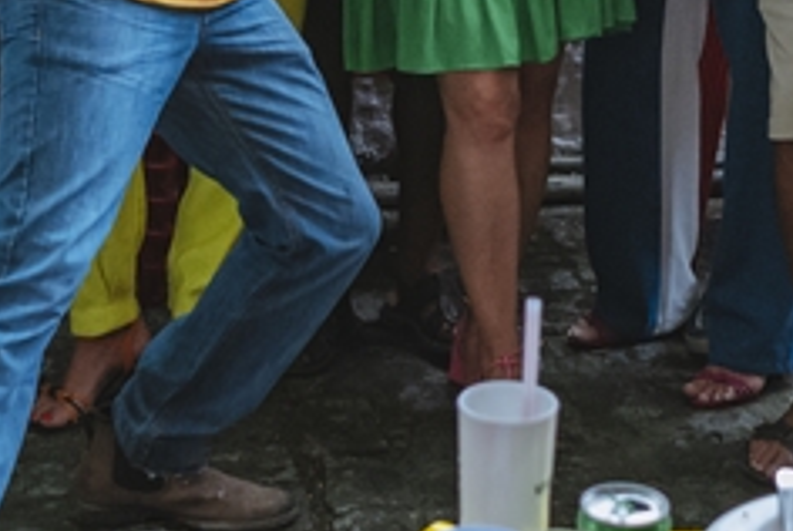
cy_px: -200
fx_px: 2492
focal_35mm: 113
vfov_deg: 11.8
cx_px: 437
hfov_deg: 18.1
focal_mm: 24
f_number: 3.2
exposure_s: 1/1000
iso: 2500
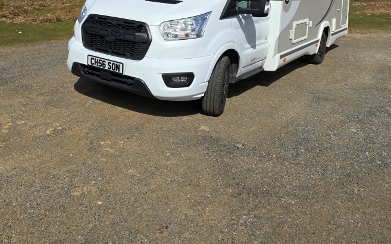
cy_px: -25
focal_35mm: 38
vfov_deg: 30.1
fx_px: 405
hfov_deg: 51.5
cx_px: 179
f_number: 1.7
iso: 12
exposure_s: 1/1920
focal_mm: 6.3
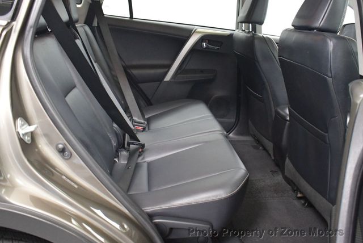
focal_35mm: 36
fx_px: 363
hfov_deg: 53.1
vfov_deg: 36.9
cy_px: 122
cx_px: 182
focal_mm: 18
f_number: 3.5
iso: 5000
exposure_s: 1/60
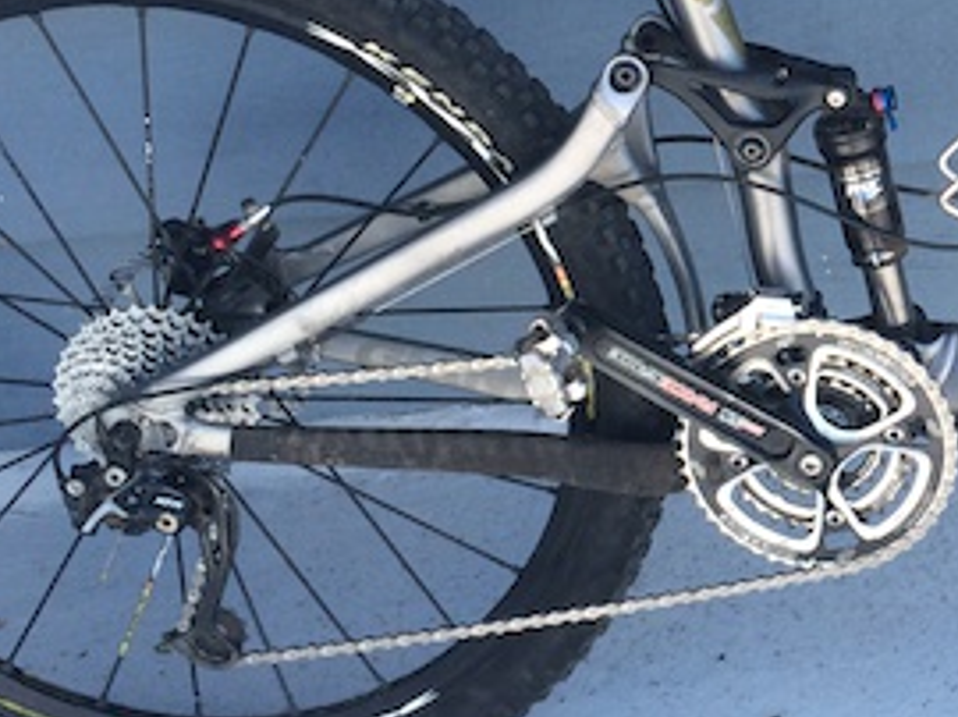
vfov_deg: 17.0
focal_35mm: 86
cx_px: 1047
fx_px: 2378
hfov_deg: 21.6
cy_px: 121
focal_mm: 4.15
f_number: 2.2
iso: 32
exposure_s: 1/297
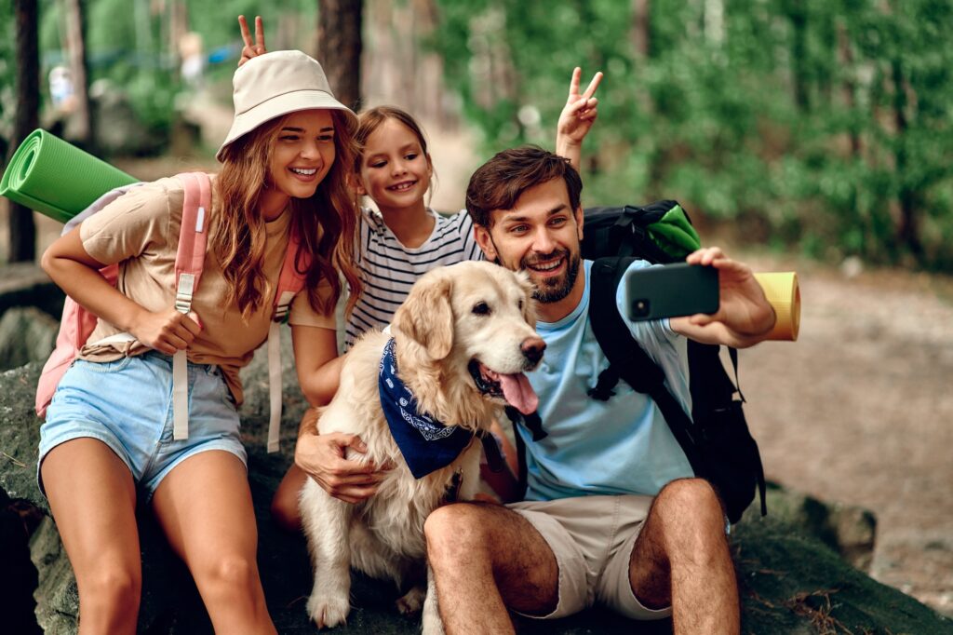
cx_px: 476
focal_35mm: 85
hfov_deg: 23.9
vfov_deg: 16.1
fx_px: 2249
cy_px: 318
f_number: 1.8
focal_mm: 85
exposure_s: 1/1250
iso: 400
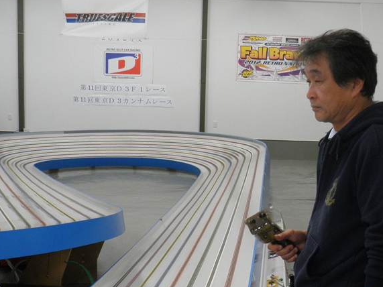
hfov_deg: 31.1
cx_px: 288
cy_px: 175
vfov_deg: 24.0
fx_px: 675
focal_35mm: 61
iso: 200
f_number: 3.5
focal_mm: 6.1
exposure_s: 1/20
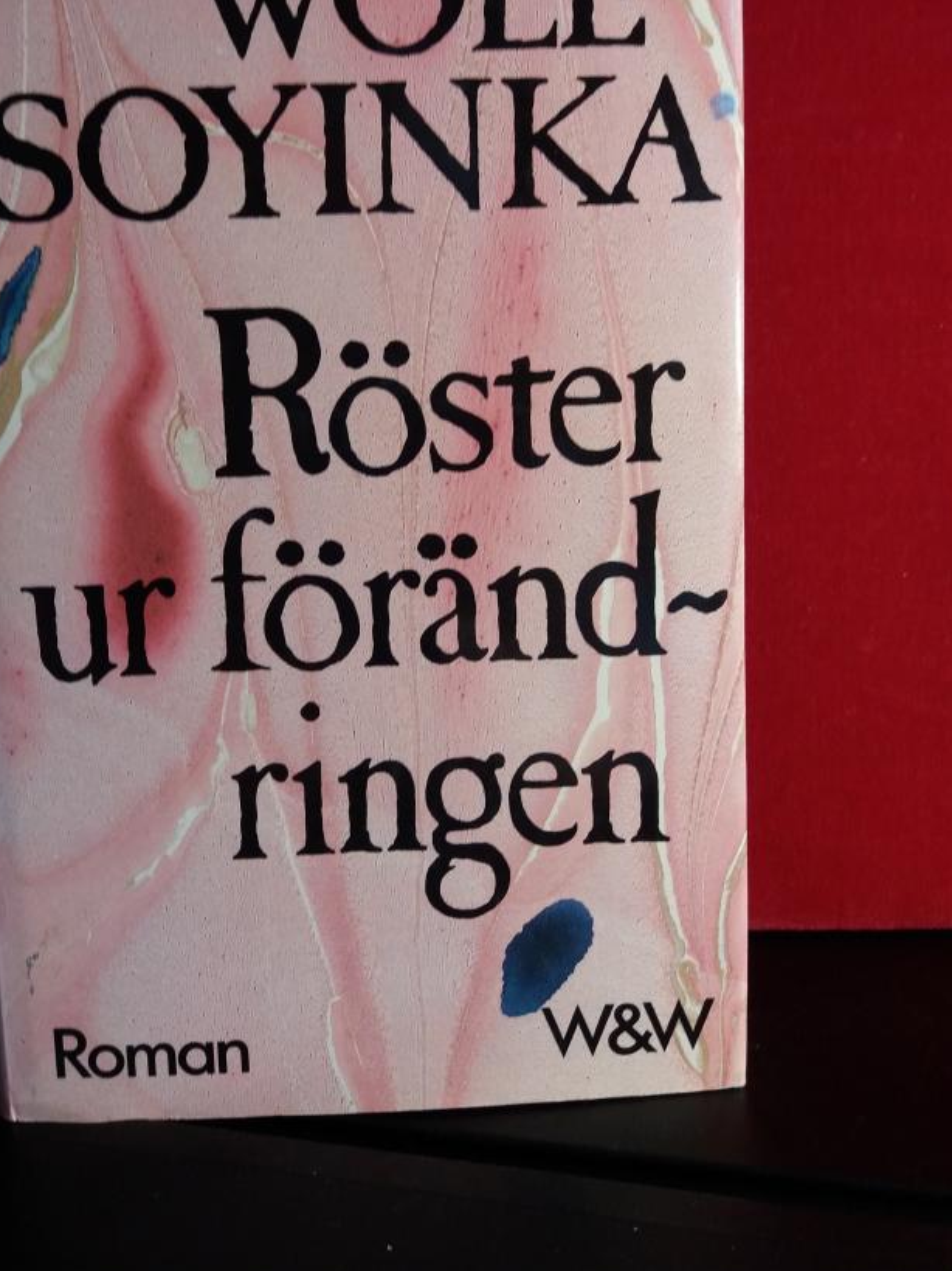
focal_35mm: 35
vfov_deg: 52.2
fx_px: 1284
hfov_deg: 40.5
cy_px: 495
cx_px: 372
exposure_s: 1/33
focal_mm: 3.7
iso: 80
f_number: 1.9
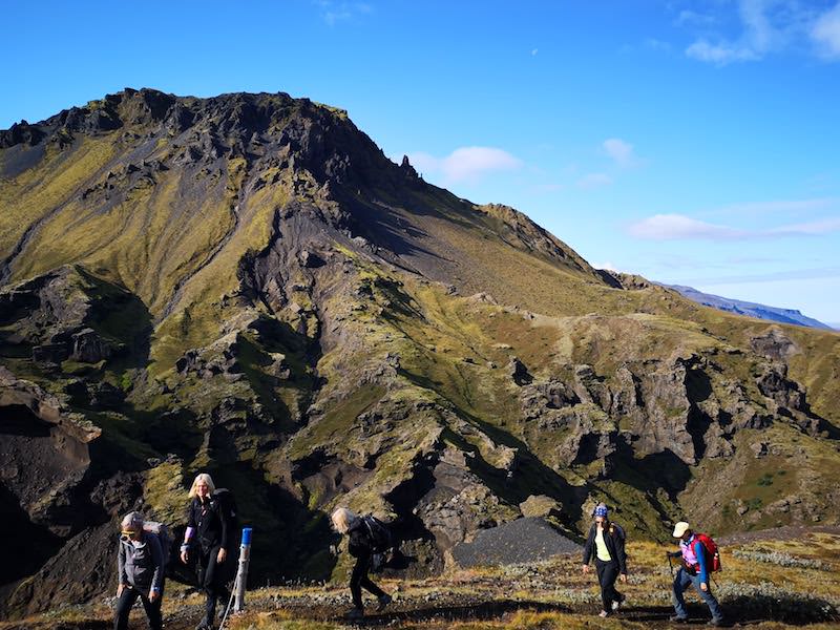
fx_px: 655
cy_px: 315
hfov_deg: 65.3
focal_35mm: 27
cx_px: 420
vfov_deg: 51.4
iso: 50
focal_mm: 3.95
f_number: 1.8
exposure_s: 1/1241
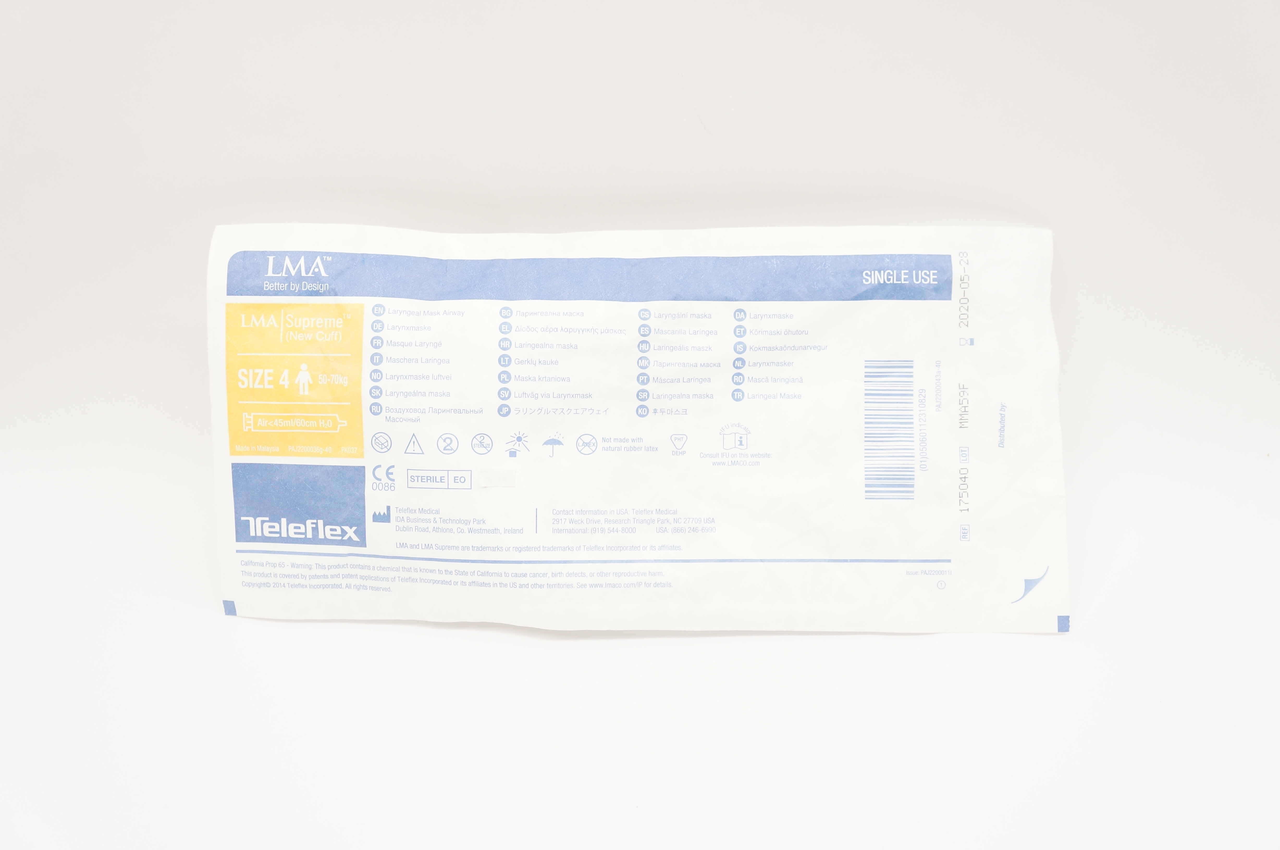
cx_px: 640
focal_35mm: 42
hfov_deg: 46.4
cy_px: 425
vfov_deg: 31.8
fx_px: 1492
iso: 400
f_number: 5
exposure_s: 1/60
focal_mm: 28
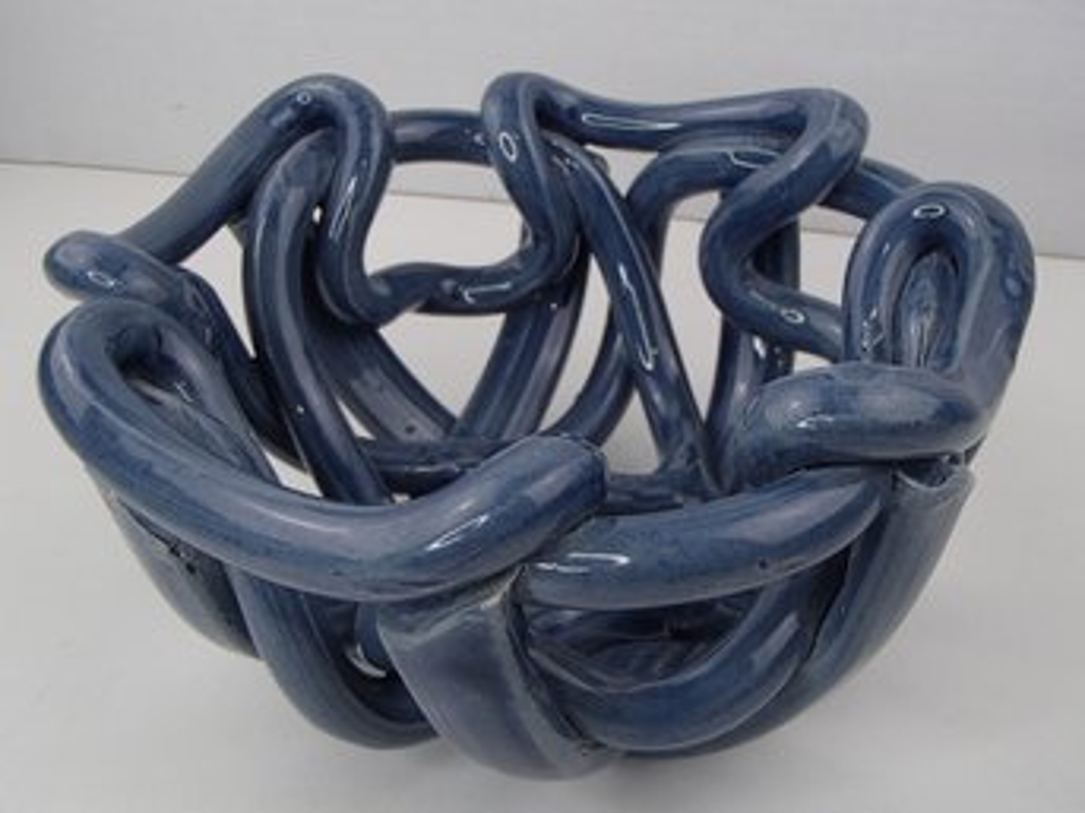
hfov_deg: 50.2
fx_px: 1159
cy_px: 406
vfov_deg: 38.6
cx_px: 542
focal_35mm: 37
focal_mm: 6.64
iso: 200
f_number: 4.7
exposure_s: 1/160
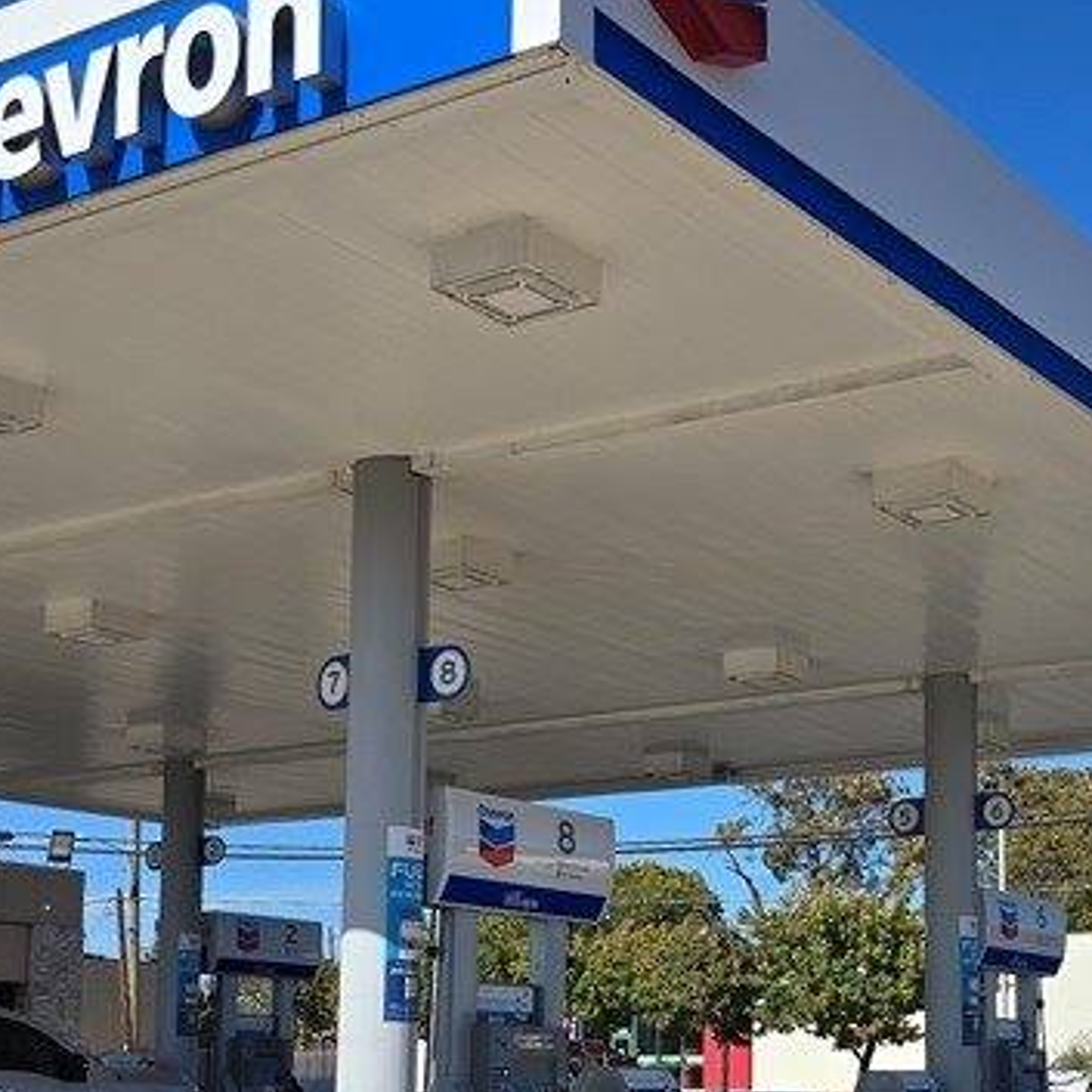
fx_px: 2106
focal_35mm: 59
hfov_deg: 28.8
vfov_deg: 28.3
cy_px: 906
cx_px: 773
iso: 12
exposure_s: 1/1047
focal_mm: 6.3
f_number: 1.7
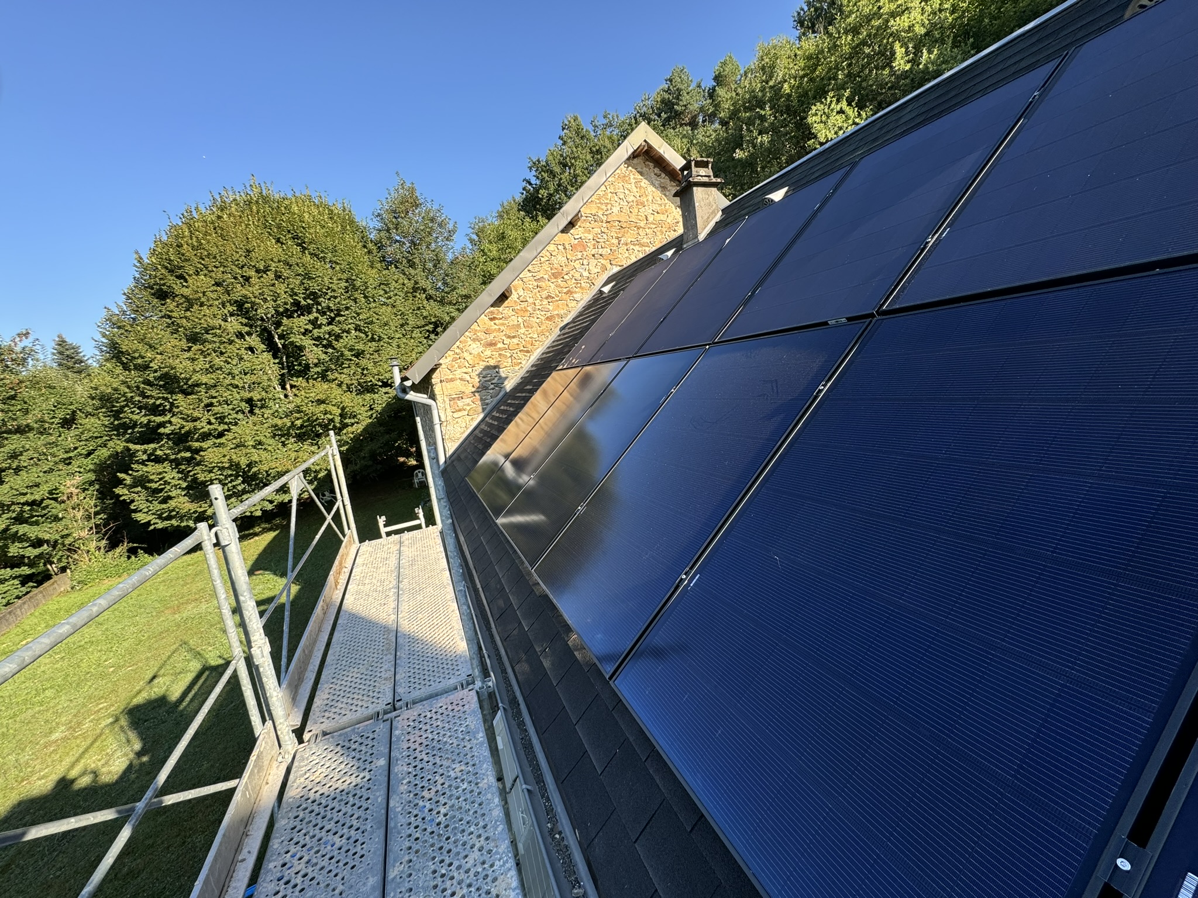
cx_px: 599
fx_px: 485
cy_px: 449
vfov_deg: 85.7
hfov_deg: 102.1
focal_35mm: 14
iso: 40
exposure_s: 1/313
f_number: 2.2
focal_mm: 2.22
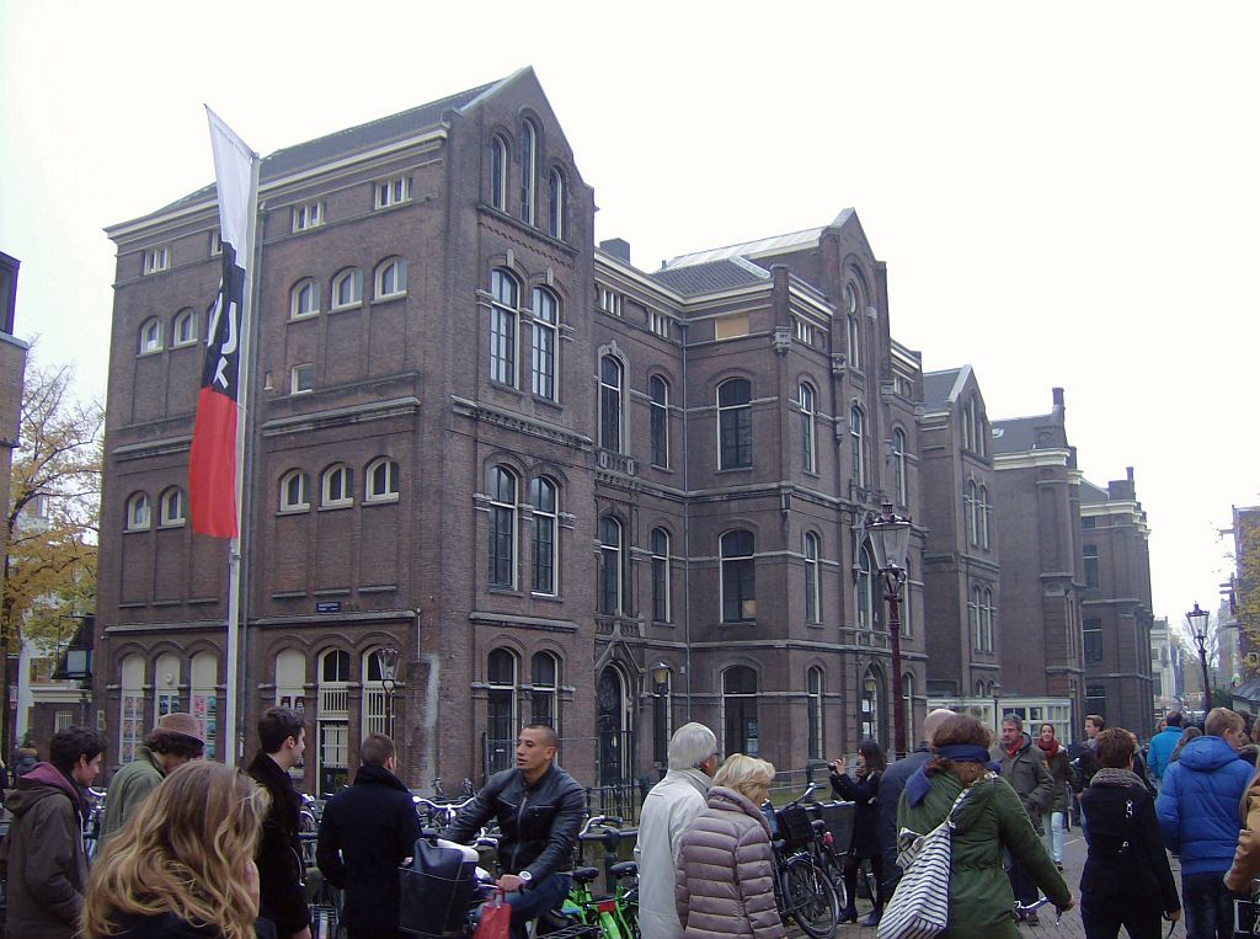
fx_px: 1307
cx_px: 630
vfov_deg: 39.5
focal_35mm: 36
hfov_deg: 51.5
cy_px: 470
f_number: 2.8
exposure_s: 1/162
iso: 100
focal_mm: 6
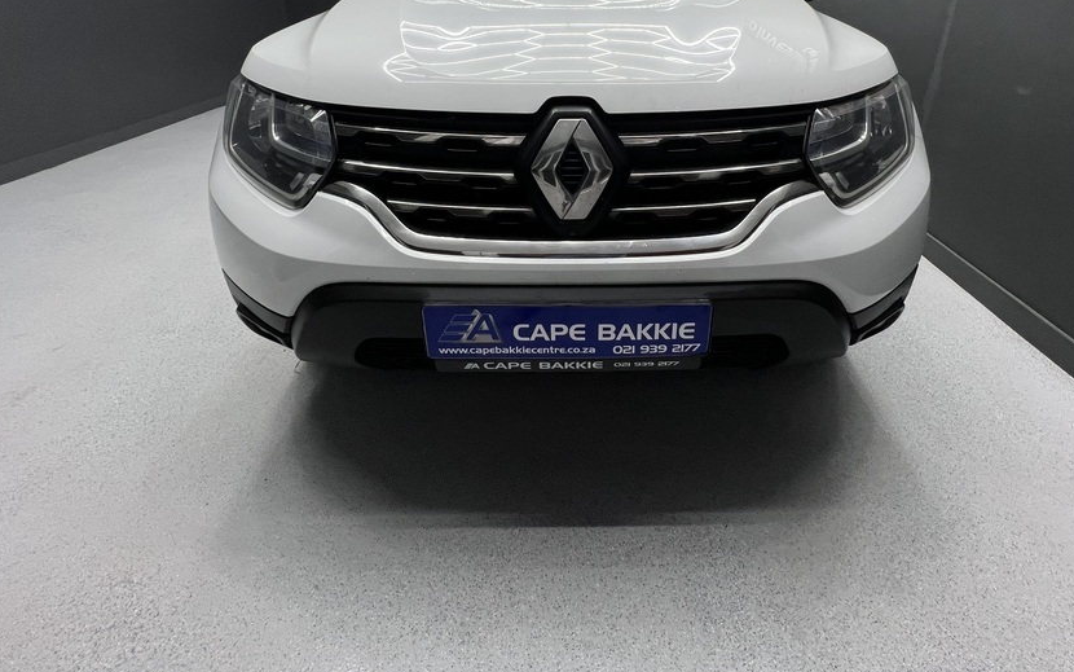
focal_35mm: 17
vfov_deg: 64.6
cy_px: 183
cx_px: 593
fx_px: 498
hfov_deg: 94.0
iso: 100
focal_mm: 1.57
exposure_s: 1/100
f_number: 1.8
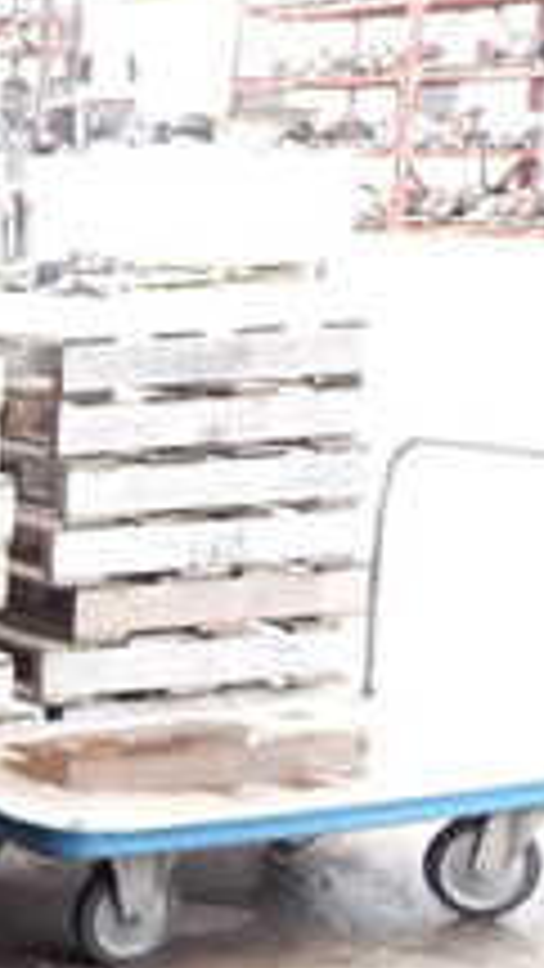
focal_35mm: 91
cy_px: 801
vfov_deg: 23.0
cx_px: -746
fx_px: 2333
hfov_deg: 11.2
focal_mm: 5.4
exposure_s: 1/60
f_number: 3.2
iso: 100
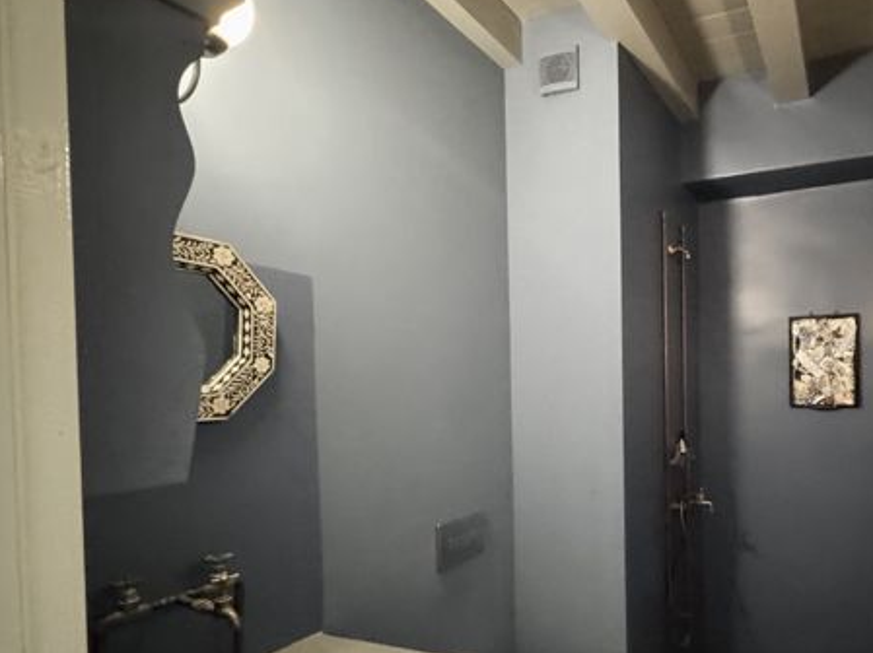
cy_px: 395
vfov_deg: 60.5
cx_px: 666
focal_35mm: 22
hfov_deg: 70.7
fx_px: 554
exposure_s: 1/33
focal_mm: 2.22
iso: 1250
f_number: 2.2
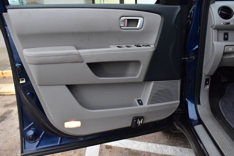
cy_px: 78
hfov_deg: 59.5
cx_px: 117
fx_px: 205
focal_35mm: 32
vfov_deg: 41.7
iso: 800
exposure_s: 1/15
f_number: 6.3
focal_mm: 21
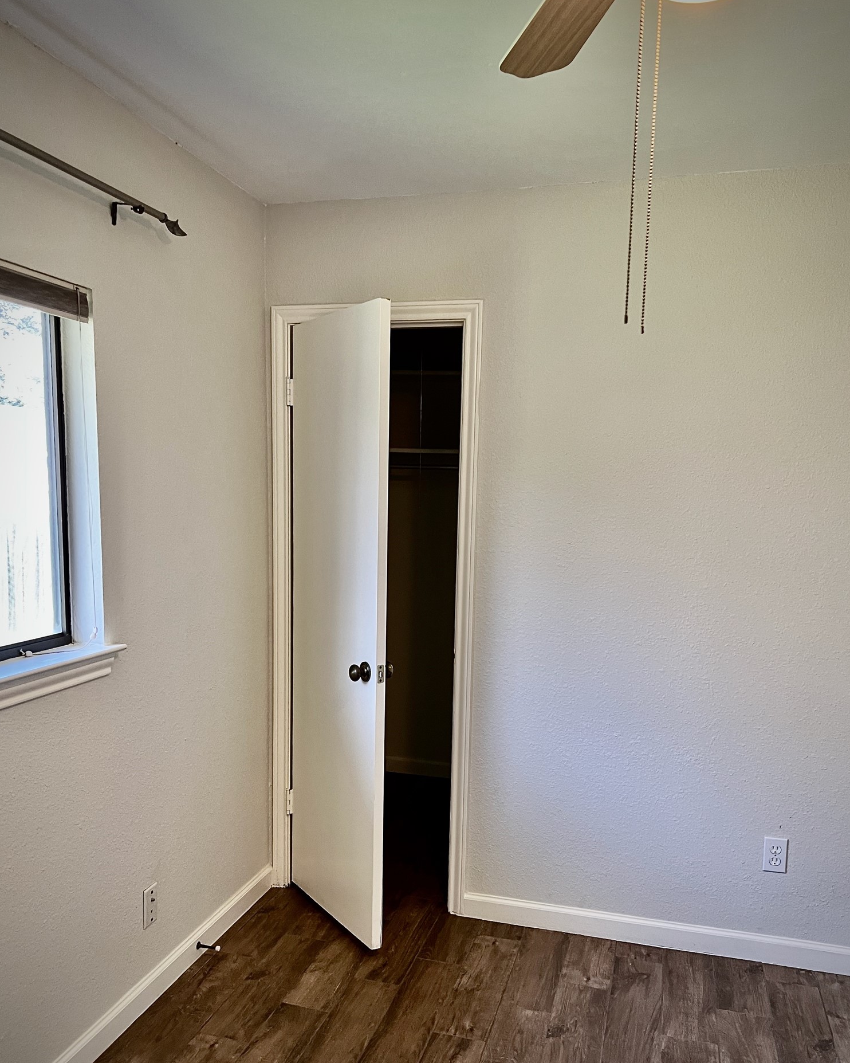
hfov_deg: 51.5
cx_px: 435
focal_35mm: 28
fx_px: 880
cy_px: 581
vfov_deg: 62.1
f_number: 1.5
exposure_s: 1/60
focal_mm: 5.7
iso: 160
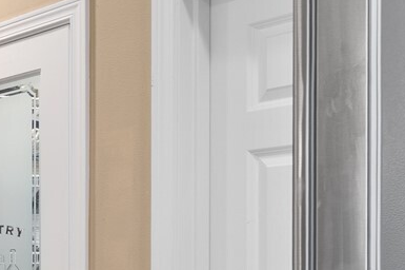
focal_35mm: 75
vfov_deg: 17.6
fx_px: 843
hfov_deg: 16.7
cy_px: 288
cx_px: -480
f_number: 9
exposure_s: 1
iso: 320
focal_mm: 17
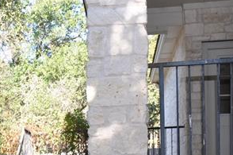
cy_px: 189
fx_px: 607
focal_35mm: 94
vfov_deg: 14.0
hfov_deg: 19.4
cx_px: -100
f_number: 5.6
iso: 200
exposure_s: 1/125
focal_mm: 18
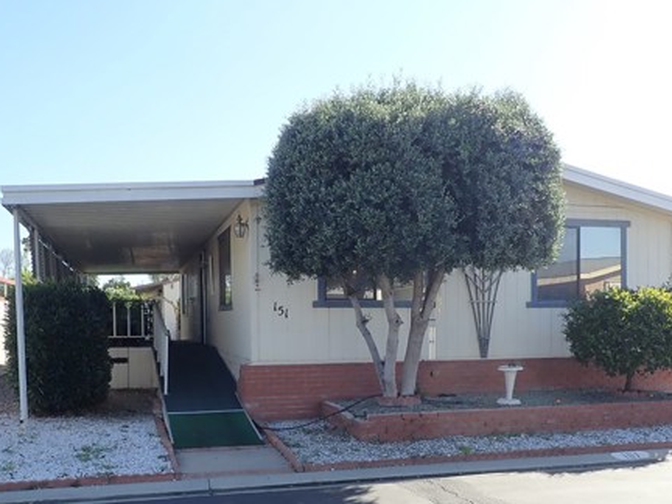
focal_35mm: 37
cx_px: 355
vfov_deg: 38.2
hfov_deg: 50.1
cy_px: 334
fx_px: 718
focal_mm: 4.5
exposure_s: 1/500
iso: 100
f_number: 2.8
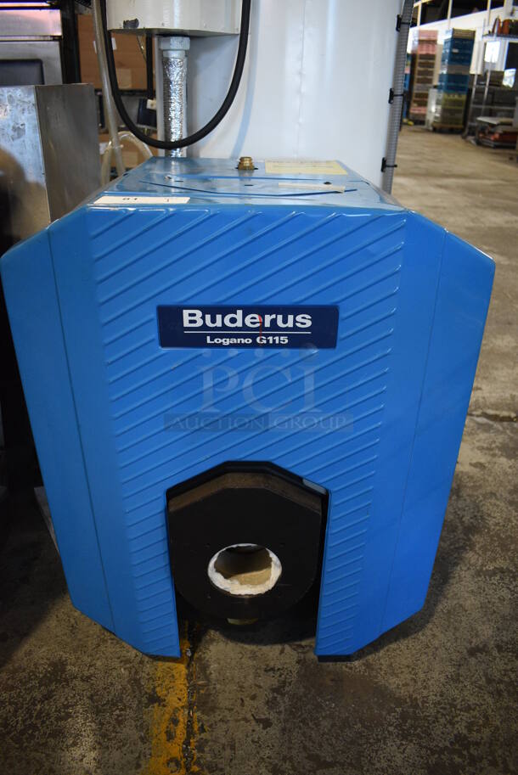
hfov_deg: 48.0
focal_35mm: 27
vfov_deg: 67.3
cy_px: 388
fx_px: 582
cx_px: 259
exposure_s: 1/125
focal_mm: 18
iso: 1100
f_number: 3.5
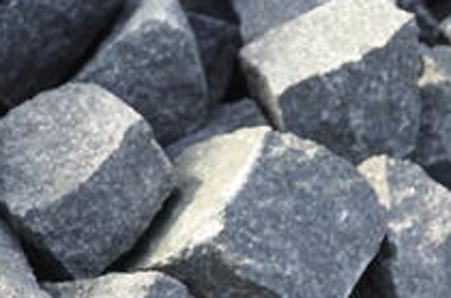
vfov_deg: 12.8
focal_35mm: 102
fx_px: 1275
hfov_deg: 19.1
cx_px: -69
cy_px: 404
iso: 200
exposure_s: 1/160
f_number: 6.3
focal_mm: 22
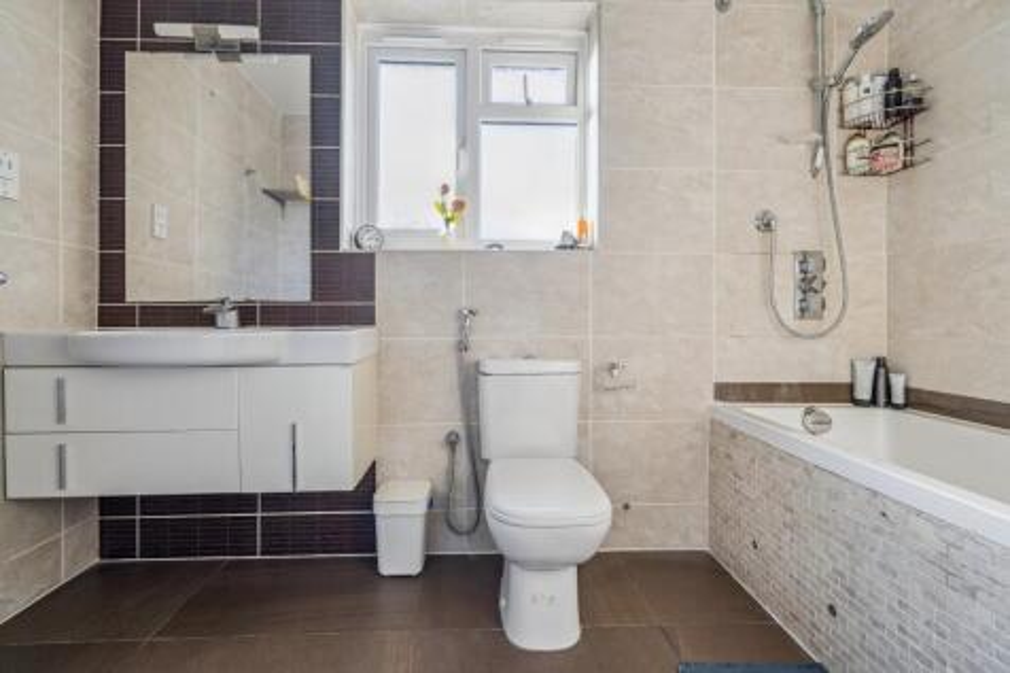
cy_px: 336
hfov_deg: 96.8
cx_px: 505
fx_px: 449
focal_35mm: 16
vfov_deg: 73.7
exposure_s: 1/5
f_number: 5.6
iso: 320
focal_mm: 16
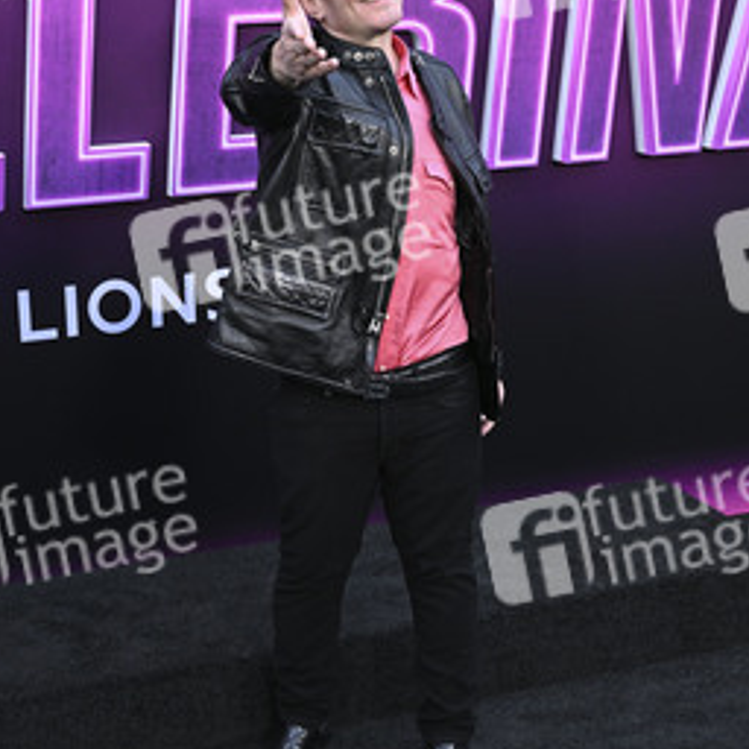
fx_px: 1297
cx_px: 366
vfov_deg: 32.2
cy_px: 389
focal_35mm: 53
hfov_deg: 32.2
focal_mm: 40
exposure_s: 1/320
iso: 1600
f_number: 5.6
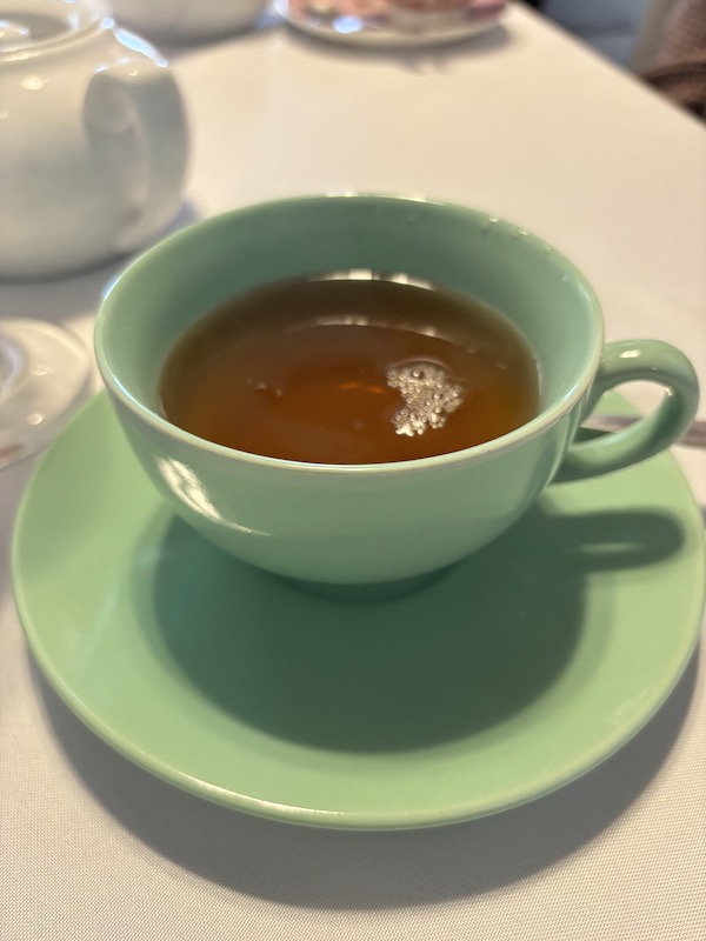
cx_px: 353
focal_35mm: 26
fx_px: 707
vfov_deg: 67.3
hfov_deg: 53.1
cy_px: 470
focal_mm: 5.96
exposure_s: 1/60
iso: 160
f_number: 1.6
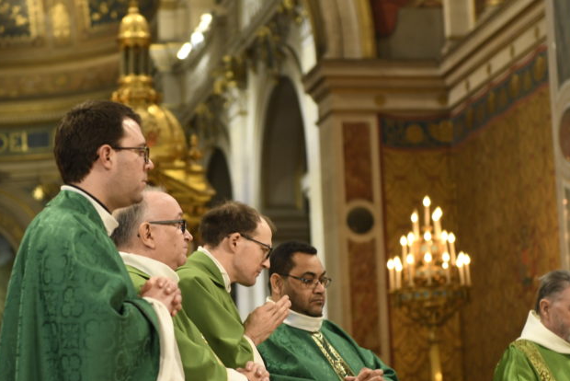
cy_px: 214
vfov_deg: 10.6
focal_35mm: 130
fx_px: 2059
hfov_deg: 15.7
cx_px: 225
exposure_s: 1/125
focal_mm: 70
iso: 1600
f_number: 2.8
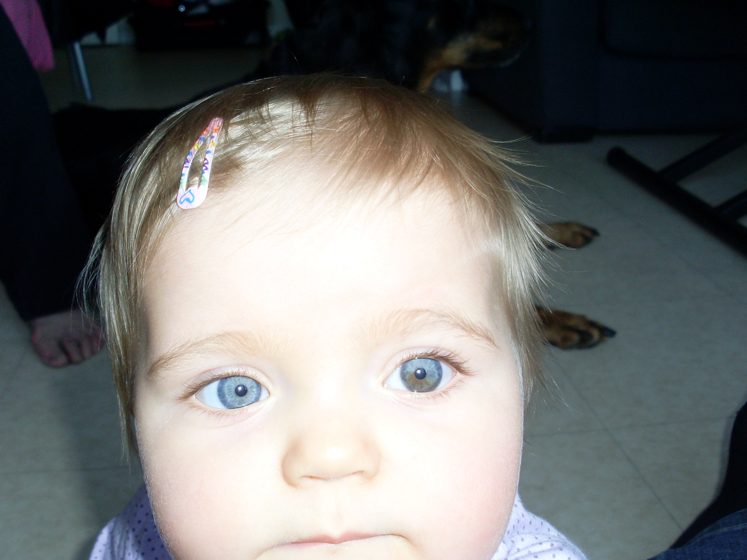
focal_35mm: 40
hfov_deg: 46.8
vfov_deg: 36.0
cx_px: 374
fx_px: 863
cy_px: 293
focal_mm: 6.3
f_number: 3
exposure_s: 1/45
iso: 100
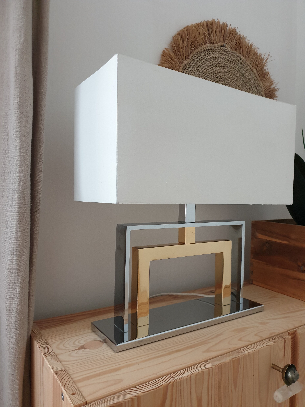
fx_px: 305
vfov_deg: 67.3
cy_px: 204
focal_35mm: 26
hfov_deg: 53.1
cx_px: 152
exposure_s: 1/36
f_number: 1.5
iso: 250
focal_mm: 4.3
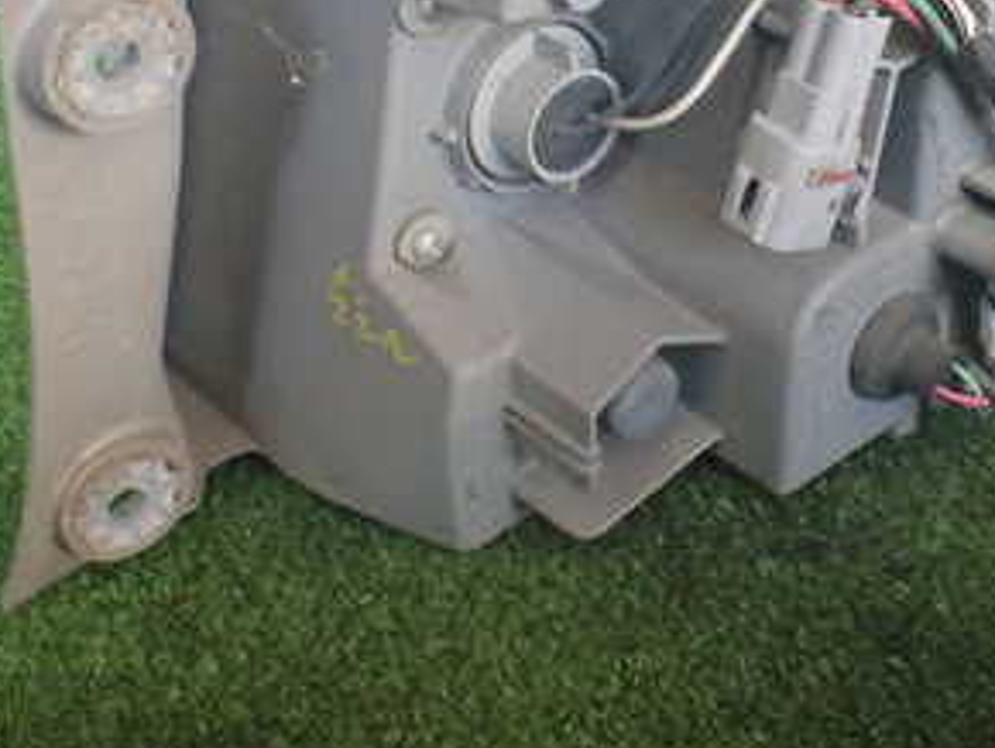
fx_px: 1784
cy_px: 141
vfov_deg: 23.3
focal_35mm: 62
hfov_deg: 30.5
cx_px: 786
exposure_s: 1/125
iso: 640
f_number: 2.3
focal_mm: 5.4
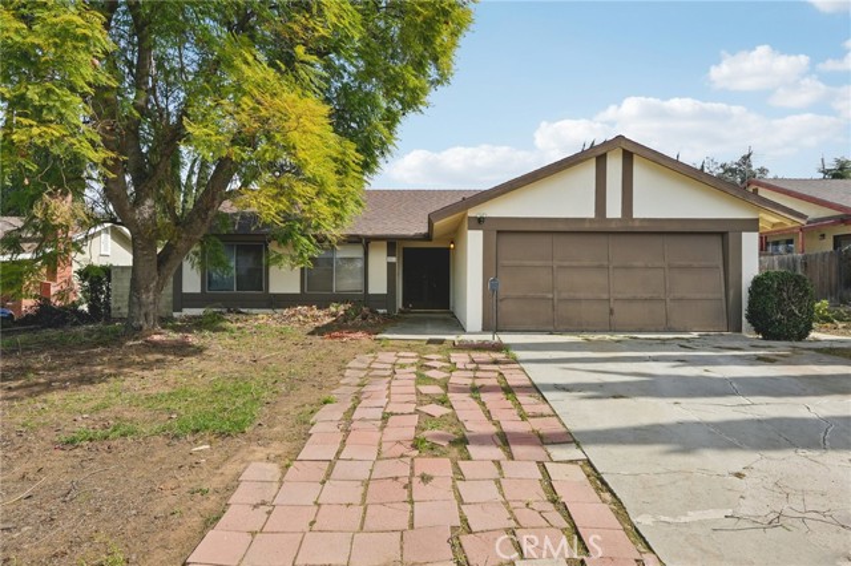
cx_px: 426
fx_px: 461
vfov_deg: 63.2
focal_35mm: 20
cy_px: 283
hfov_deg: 85.5
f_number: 8
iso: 400
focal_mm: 19.5
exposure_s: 1/750
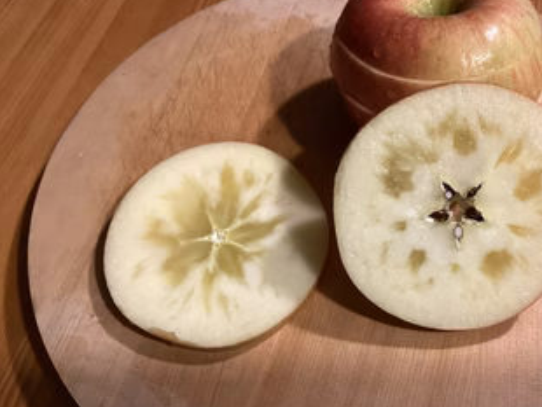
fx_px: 627
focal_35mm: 40
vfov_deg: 36.0
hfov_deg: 46.2
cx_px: 348
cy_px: 211
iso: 400
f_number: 2.4
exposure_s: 1/40
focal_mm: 3.3
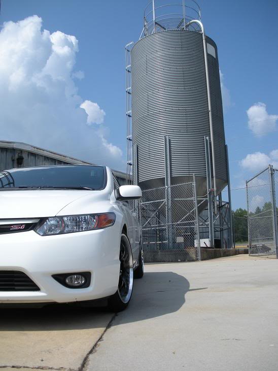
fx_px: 385
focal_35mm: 36
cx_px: 139
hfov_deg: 39.7
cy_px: 186
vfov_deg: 51.3
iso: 64
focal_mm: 6.3
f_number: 3.5
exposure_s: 1/860
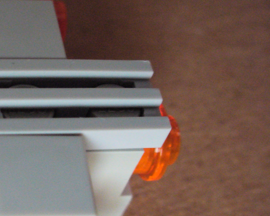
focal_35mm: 77
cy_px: 151
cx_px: -10
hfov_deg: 23.5
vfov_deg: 19.8
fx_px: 615
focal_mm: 6.1
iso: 400
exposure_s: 1/40
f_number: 2.8
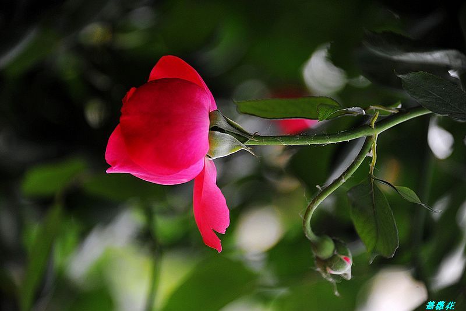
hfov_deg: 8.2
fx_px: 3235
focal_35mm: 250
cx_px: 233
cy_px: 156
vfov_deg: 5.5
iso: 800
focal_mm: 250
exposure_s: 1/50
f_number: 5.6
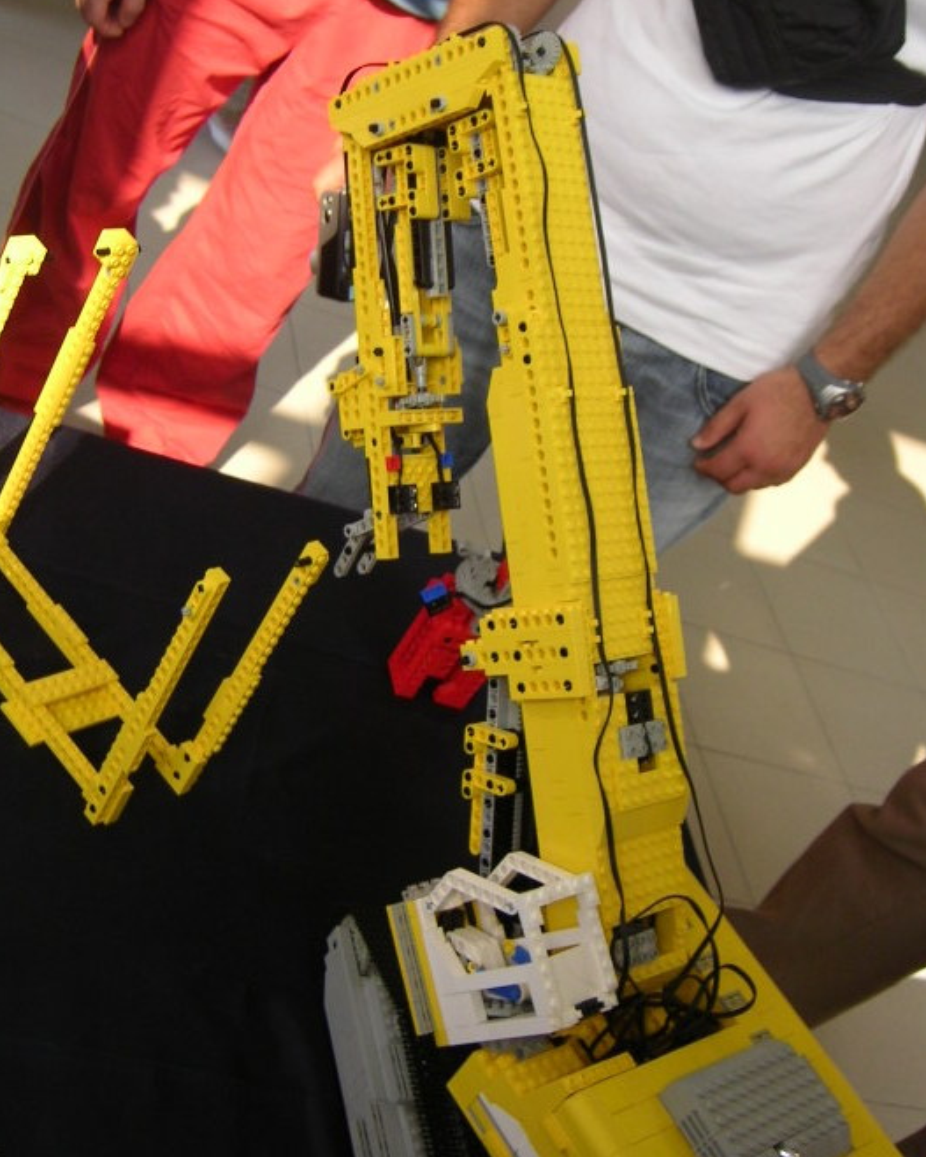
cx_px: 466
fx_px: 1645
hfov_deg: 31.4
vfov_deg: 38.8
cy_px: 539
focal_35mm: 48
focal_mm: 7
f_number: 3.3
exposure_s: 1/63.8
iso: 65
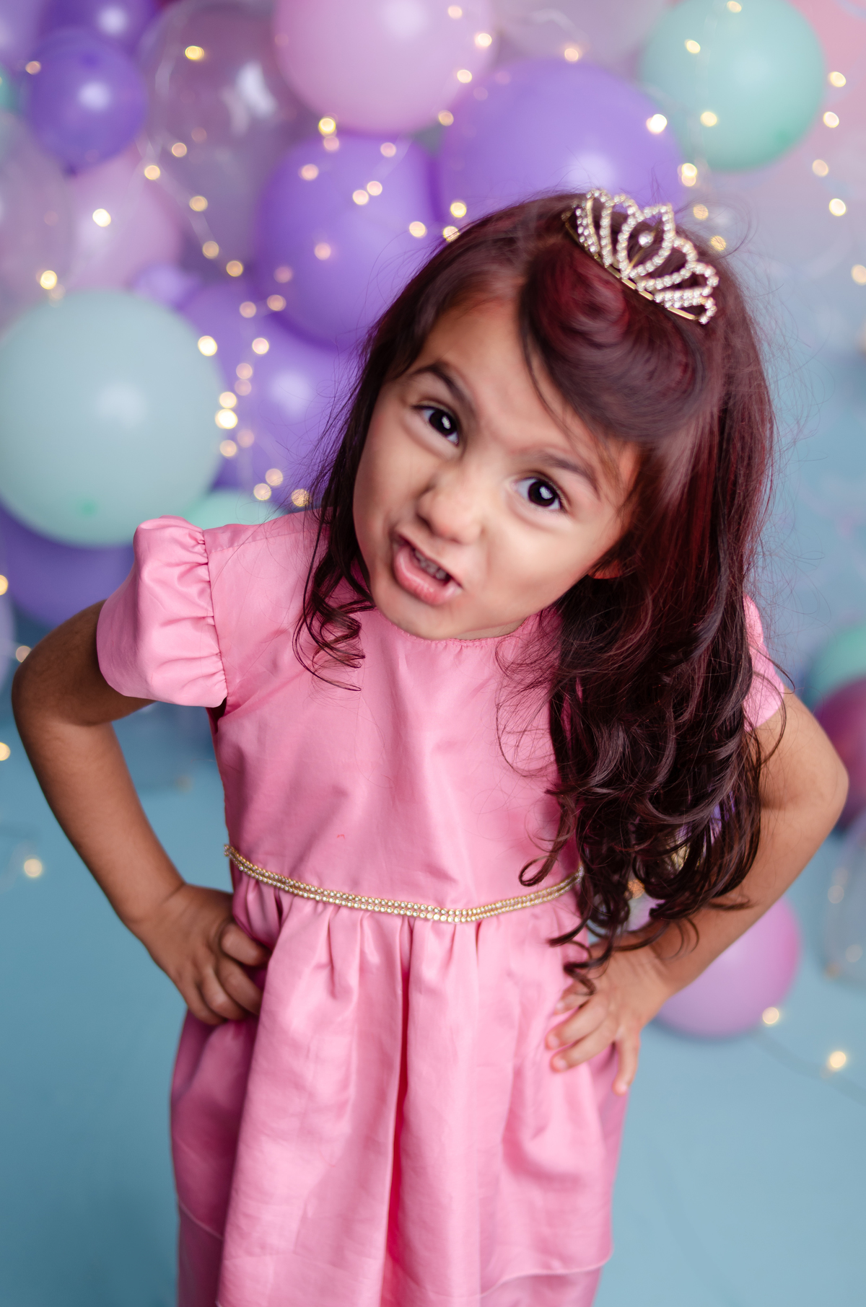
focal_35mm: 52
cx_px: 433
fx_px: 1903
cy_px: 654
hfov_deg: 25.6
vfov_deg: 37.9
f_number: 2
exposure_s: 1/200
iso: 100
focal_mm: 35
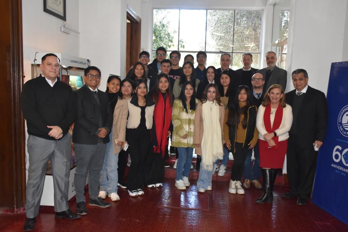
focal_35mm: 33
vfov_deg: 40.0
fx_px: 319
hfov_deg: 57.2
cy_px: 116
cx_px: 174
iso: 1600
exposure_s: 1/60
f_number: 5.6
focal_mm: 22
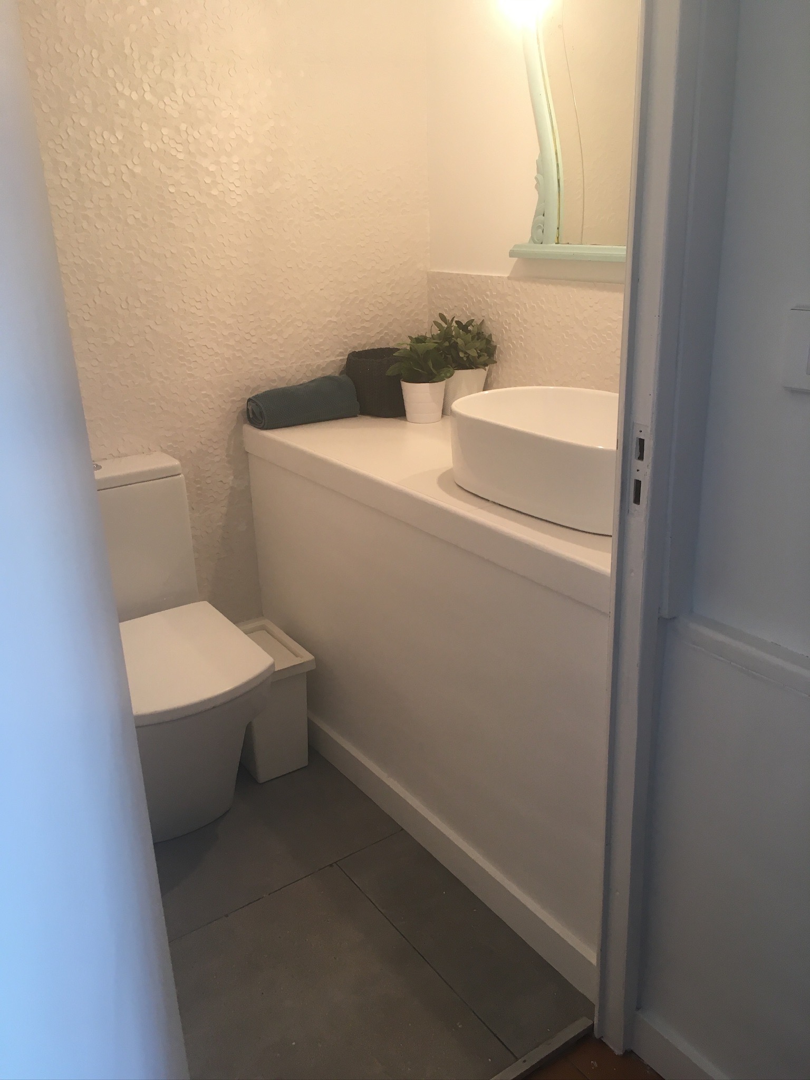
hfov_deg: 48.2
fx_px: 905
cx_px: 405
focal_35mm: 29
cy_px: 540
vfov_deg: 61.7
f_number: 2.2
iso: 80
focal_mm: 4.15
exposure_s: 1/33
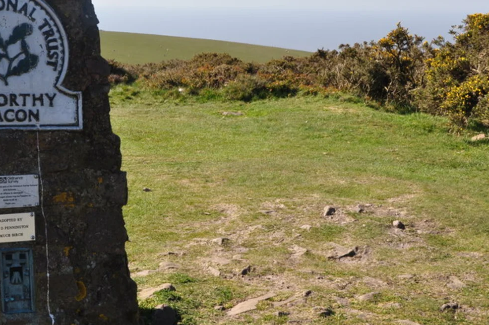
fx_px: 839
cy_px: 179
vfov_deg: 21.9
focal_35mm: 62
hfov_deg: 32.1
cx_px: 146
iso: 200
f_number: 9
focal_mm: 25
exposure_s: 1/125
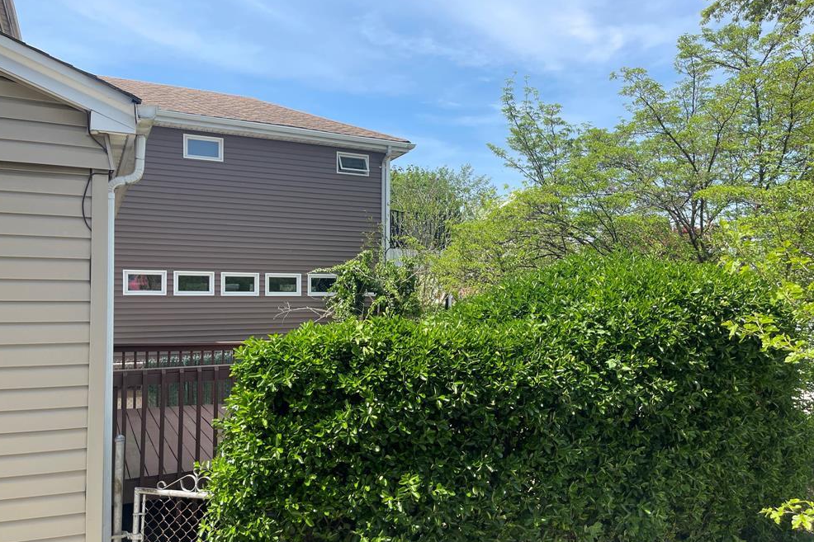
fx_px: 610
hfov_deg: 67.4
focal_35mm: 27
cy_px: 285
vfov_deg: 47.9
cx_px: 412
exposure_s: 1/2049
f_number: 1.6
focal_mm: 5.1
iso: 32
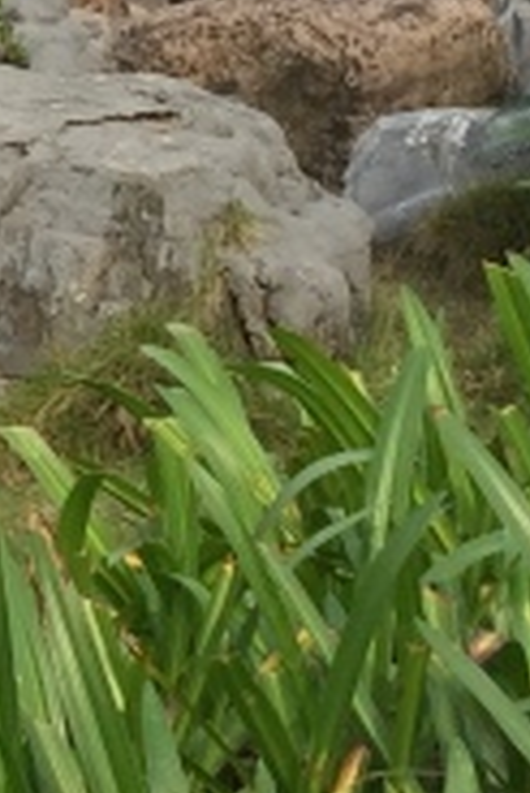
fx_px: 3703
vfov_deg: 12.0
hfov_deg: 7.8
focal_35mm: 168
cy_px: -147
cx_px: -569
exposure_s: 1/1014
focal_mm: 4.15
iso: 32
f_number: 2.2
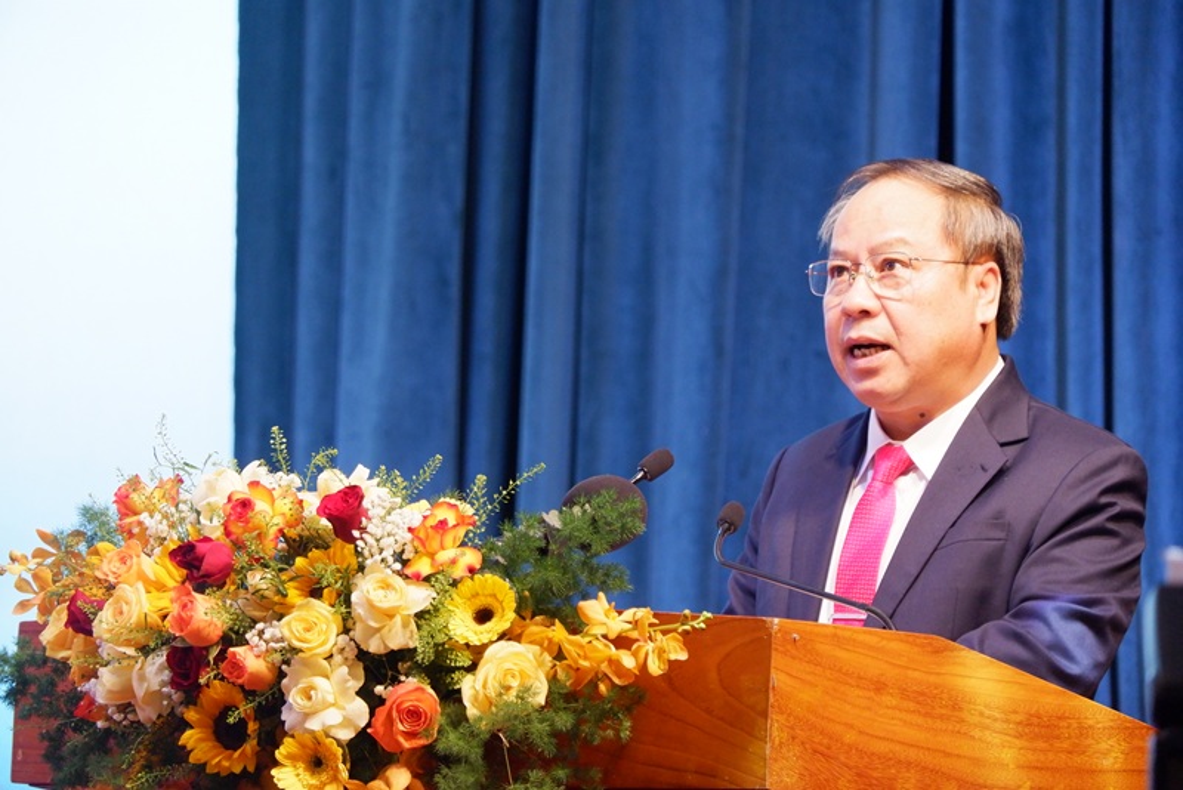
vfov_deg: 4.0
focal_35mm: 345
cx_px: 592
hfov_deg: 6.0
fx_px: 11341
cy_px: 395
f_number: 6.7
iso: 3200
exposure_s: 1/125
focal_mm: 230
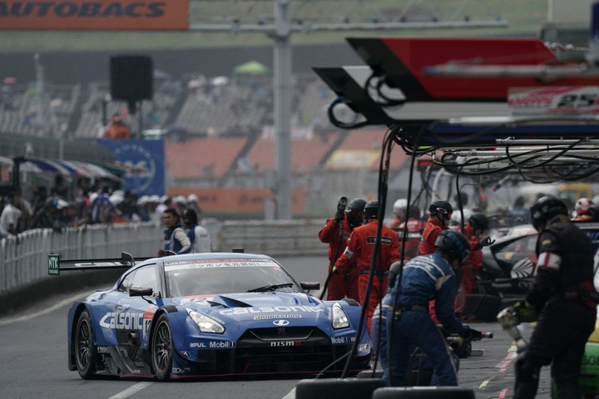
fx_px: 9983
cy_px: 200
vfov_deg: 2.3
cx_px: 300
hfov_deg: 3.4
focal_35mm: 600
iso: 200
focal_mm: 600
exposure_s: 1/500
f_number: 8
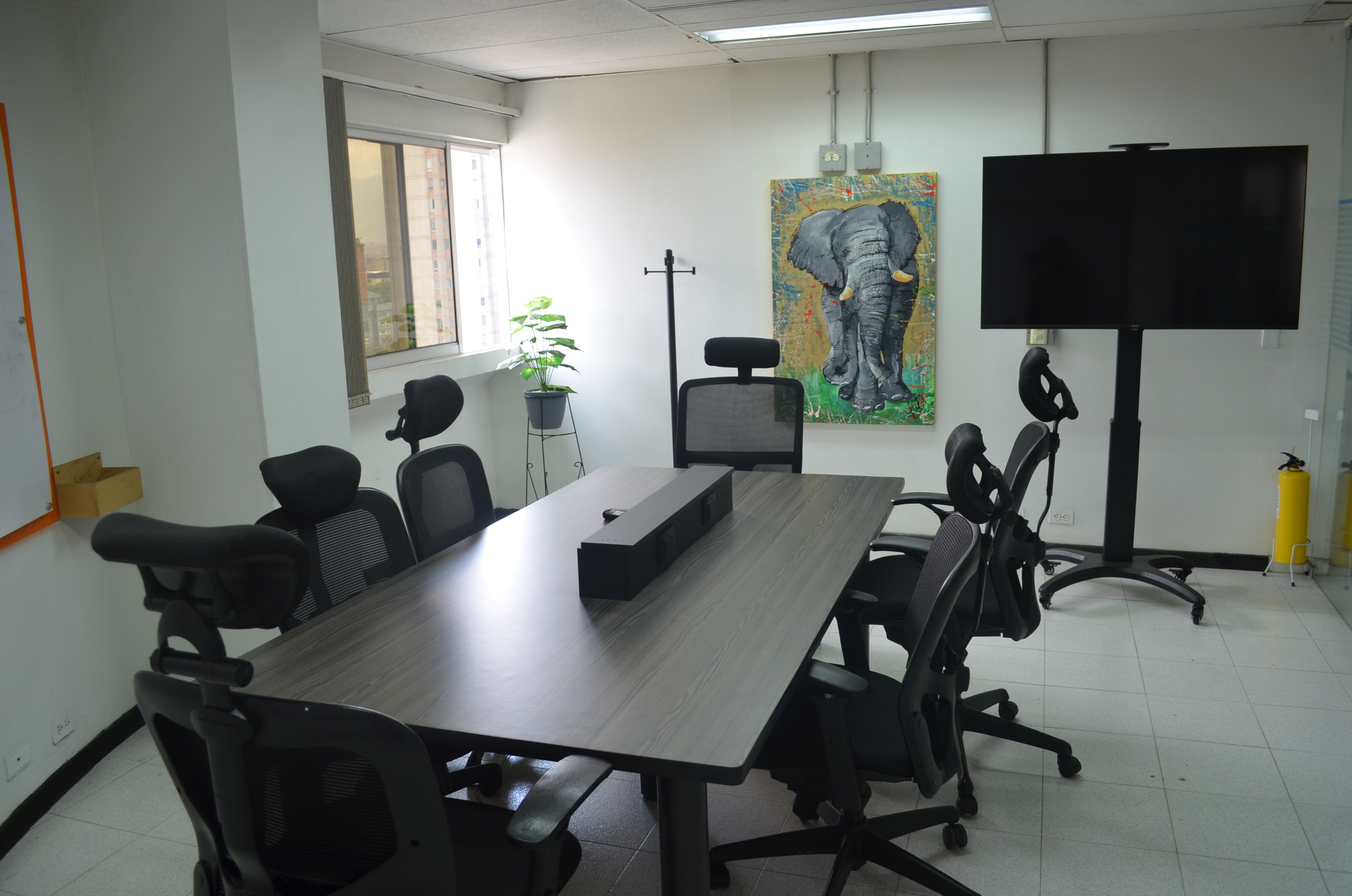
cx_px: 676
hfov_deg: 67.5
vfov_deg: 47.7
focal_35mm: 27
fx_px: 1012
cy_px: 448
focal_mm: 18
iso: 400
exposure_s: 1/80
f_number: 4.5
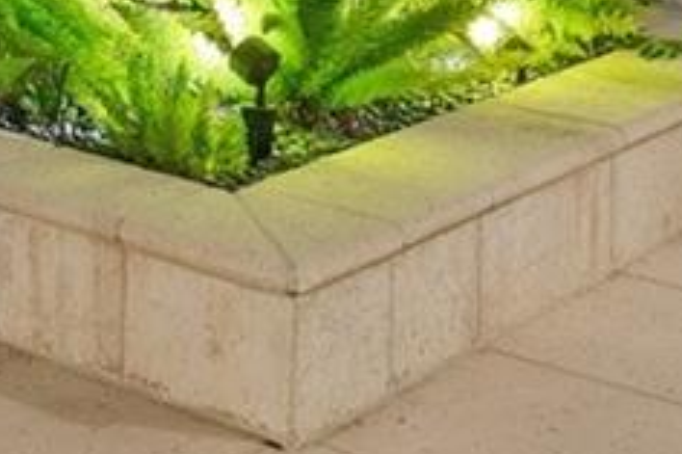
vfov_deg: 13.3
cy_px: -302
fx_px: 1798
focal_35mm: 95
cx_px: -431
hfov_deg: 18.3
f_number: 8
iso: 200
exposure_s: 6
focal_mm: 14
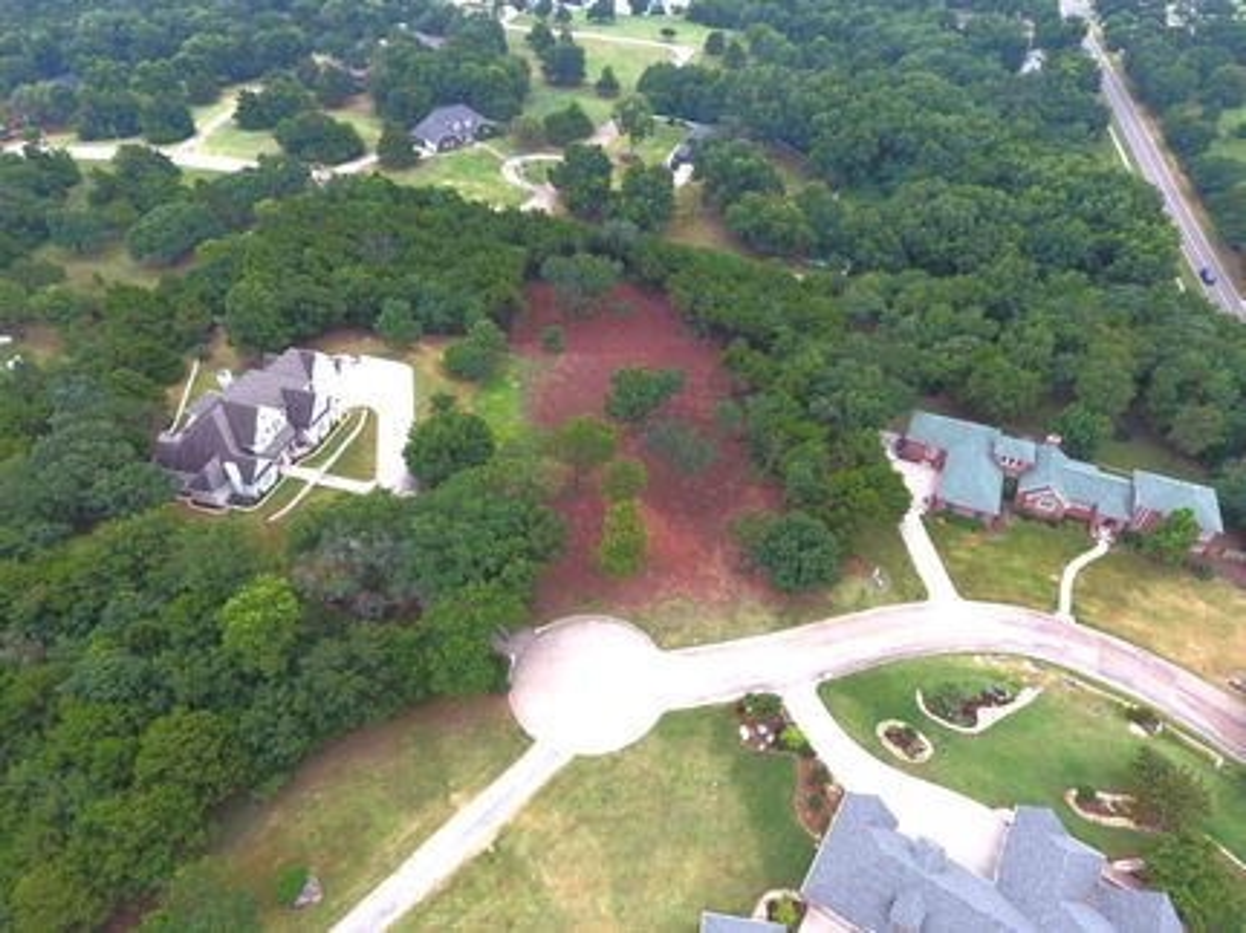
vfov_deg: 65.9
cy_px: 466
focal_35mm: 20
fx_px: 720
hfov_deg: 81.8
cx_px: 623
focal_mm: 3.61
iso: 100
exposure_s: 1/173
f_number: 2.8
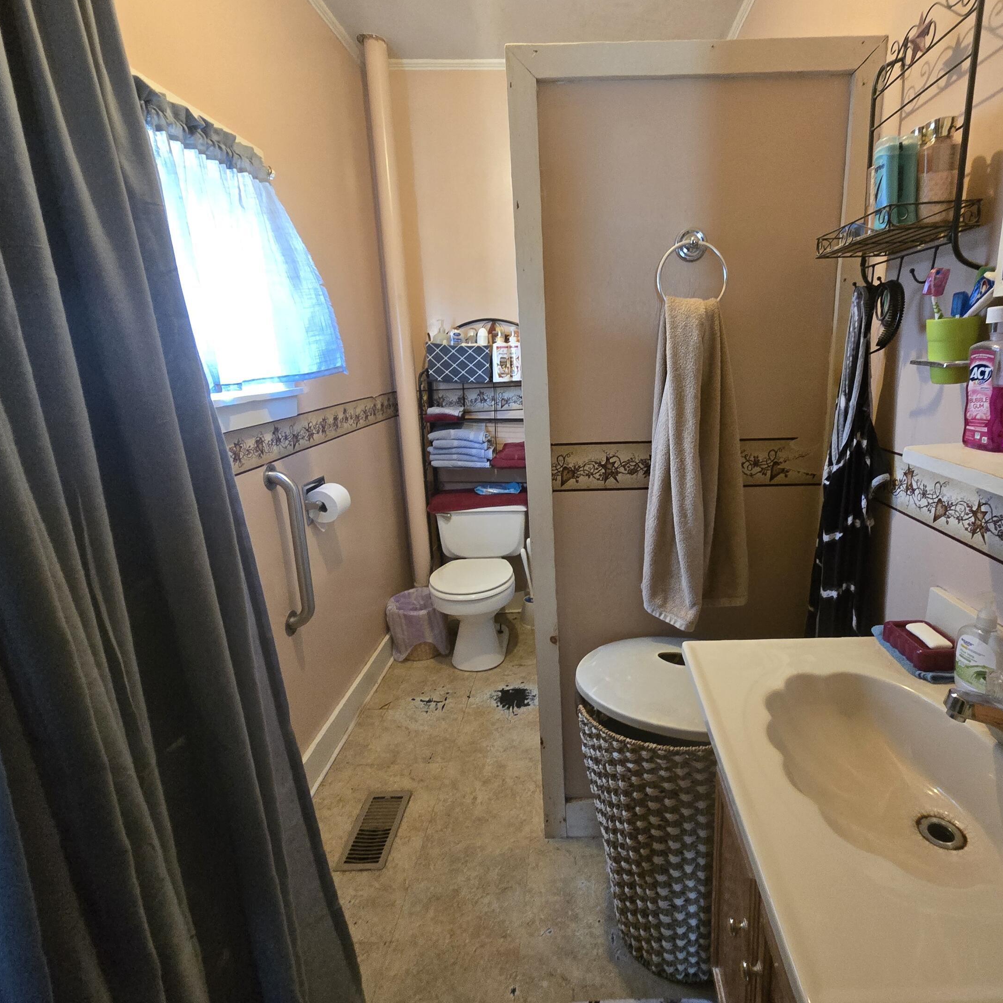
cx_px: 585
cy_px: 484
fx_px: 525
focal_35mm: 16
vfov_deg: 87.4
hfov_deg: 86.7
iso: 1000
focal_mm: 2.2
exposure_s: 1/60
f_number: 2.2
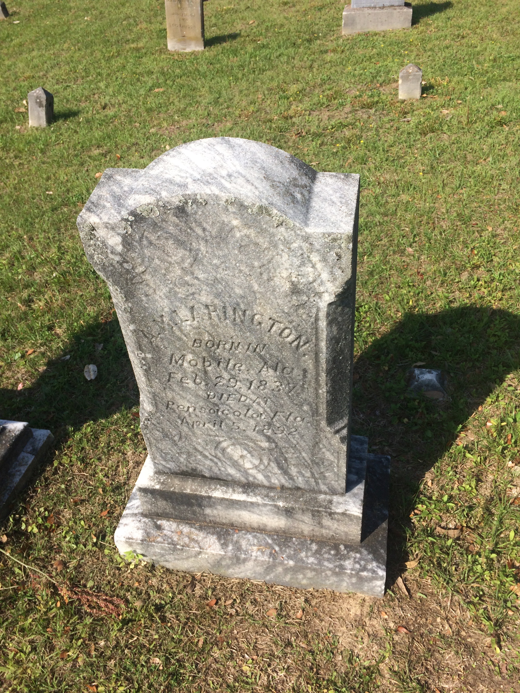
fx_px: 581
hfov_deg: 48.2
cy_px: 346
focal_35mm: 29
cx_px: 260
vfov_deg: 61.7
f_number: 2.2
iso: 32
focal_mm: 4.15
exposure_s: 1/2160
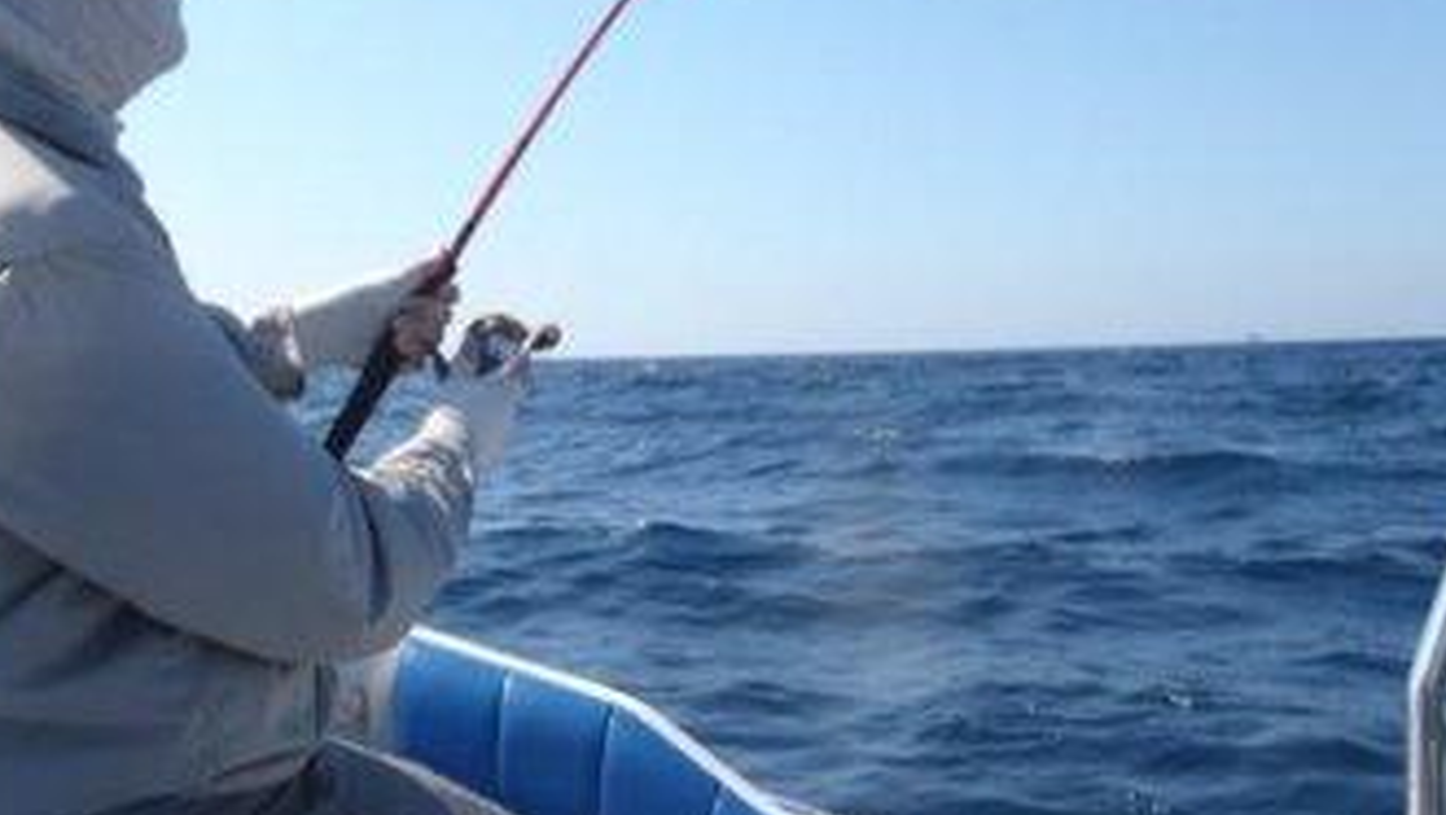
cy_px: 171
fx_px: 1419
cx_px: 609
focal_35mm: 37
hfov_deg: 53.8
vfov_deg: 31.3
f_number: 4
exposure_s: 1/400
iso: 64
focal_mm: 5
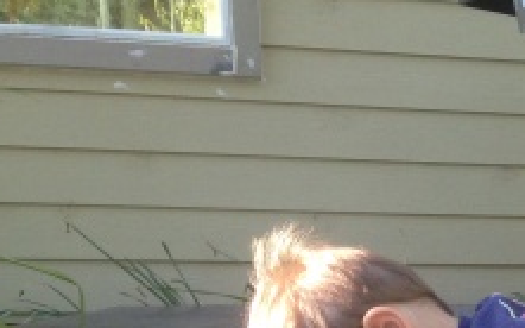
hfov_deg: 20.4
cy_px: 482
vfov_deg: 13.1
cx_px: 637
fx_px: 1359
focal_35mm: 95
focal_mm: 4.12
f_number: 2.4
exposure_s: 1/120
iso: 80
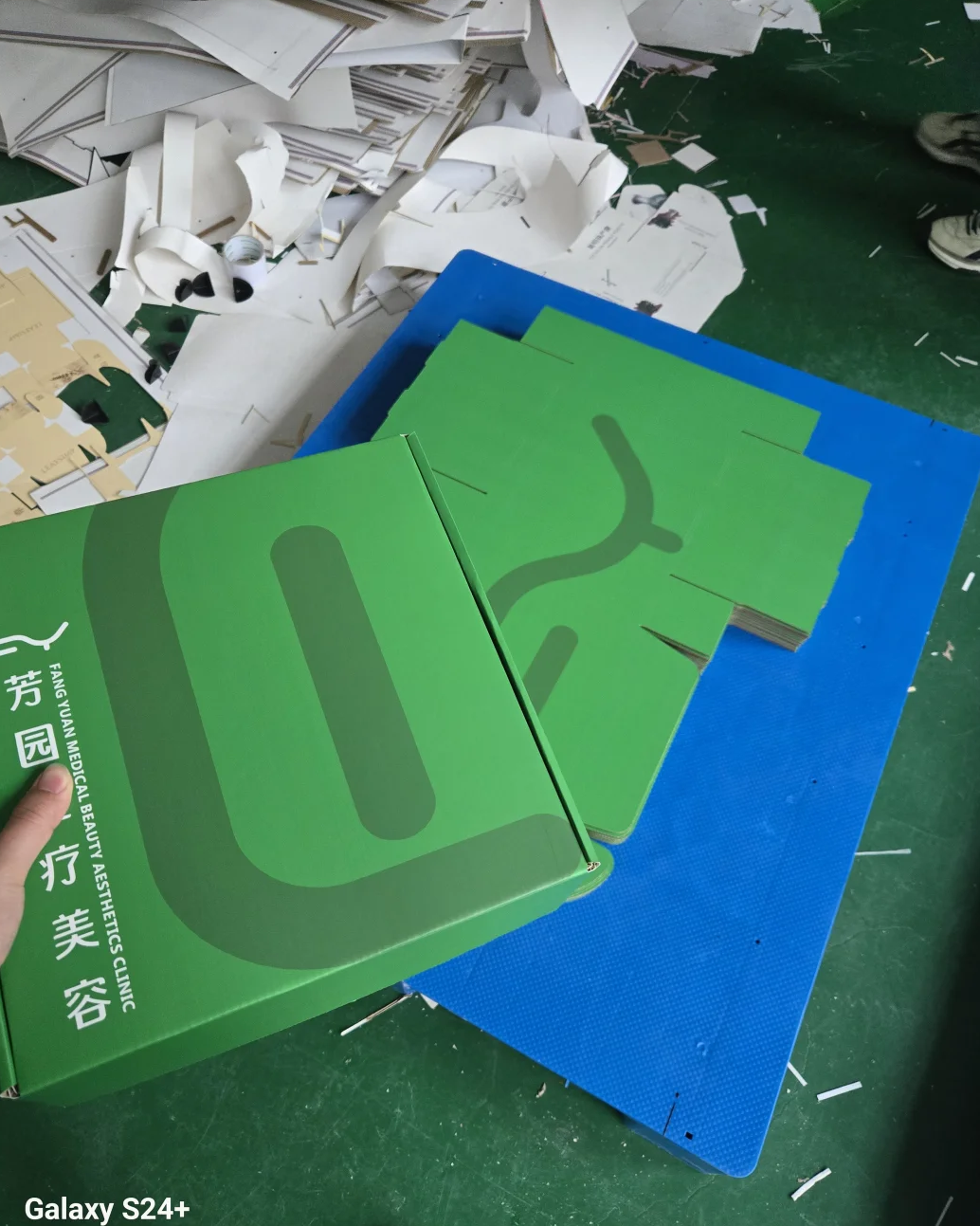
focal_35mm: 25
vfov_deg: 68.1
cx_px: 472
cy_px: 608
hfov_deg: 56.8
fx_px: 907
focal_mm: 5.4
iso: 640
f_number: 1.8
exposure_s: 1/100
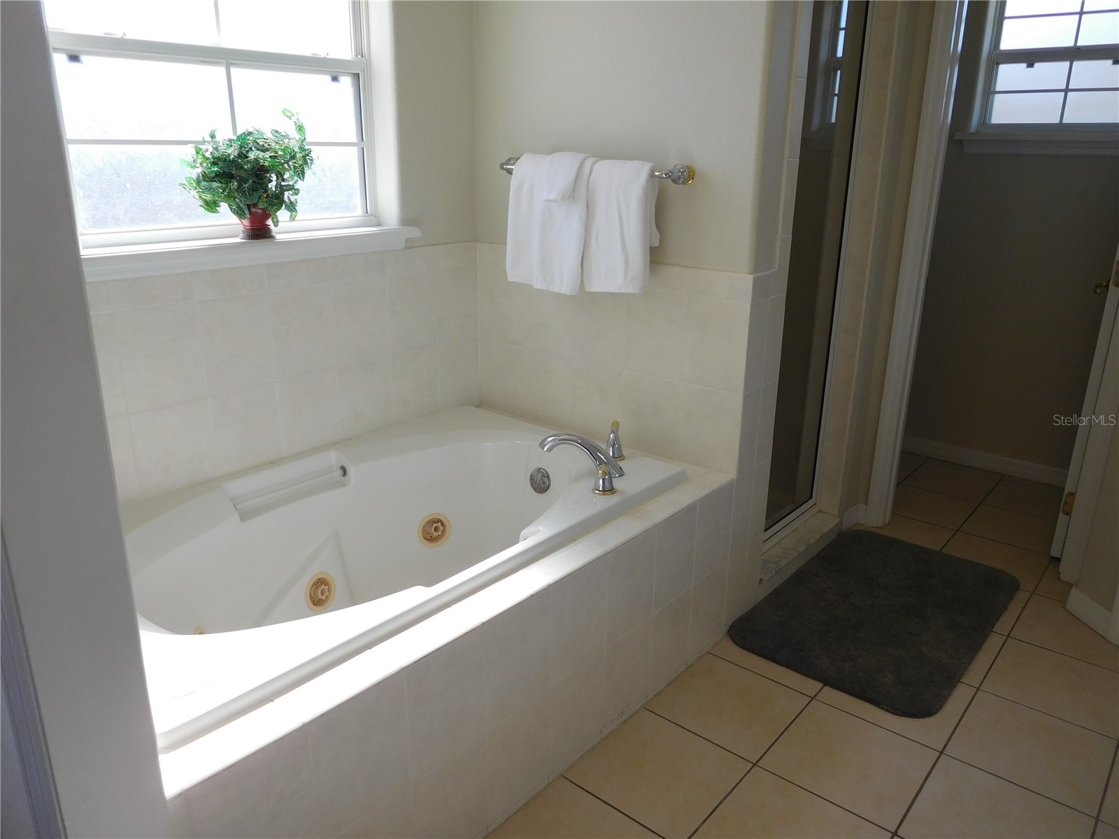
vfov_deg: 54.9
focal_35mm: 25
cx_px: 560
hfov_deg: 69.4
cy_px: 420
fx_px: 808
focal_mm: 4.5
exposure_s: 1/200
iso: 125
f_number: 3.4
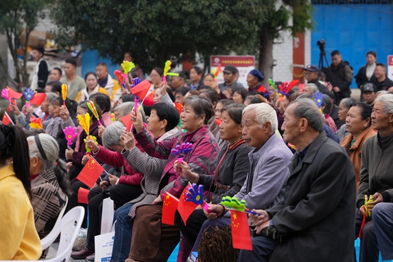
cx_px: 192
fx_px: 1201
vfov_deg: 12.5
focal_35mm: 110
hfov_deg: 18.6
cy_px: 127
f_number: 2.8
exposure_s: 1/6400
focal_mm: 70
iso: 1250
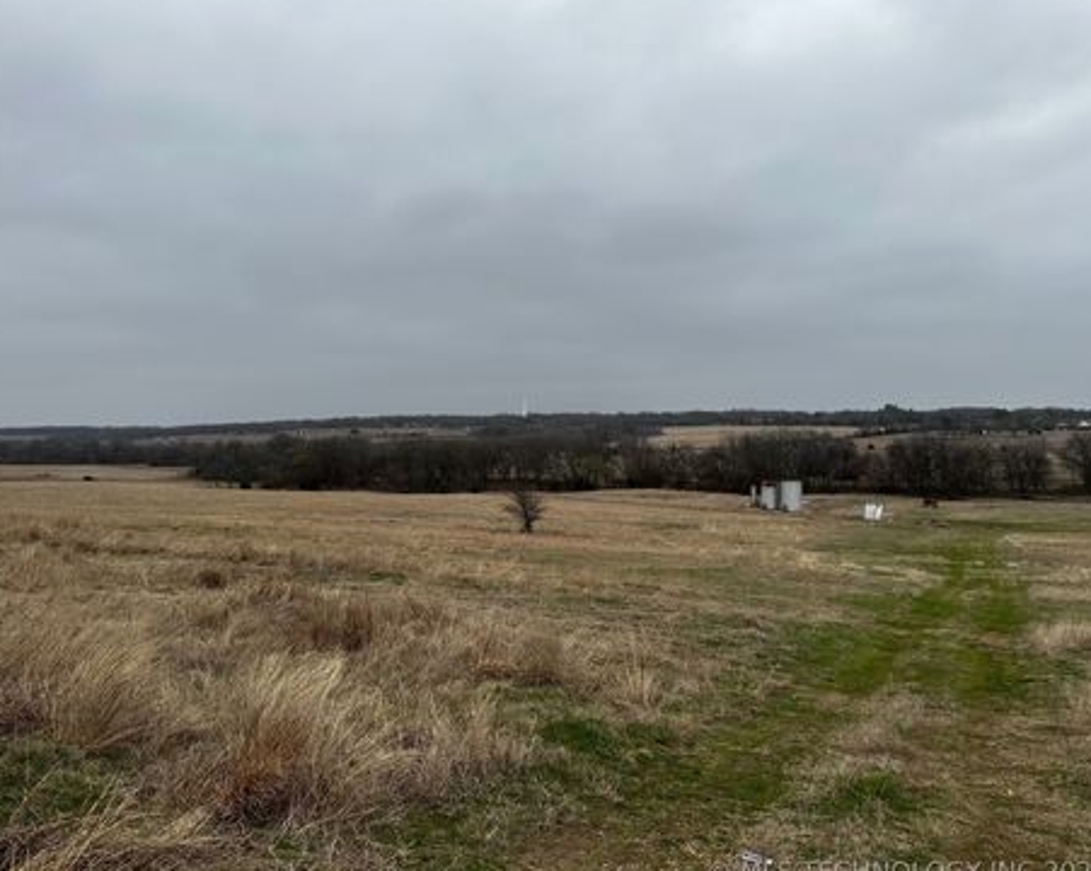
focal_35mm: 26
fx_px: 839
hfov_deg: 66.0
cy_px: 439
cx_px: 510
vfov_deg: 54.9
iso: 80
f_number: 1.78
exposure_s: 1/4348
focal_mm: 6.86
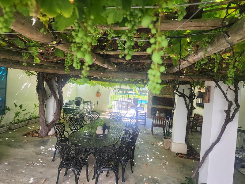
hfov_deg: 73.9
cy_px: 92
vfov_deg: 58.9
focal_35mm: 23
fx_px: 163
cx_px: 122
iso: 100
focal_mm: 6.4
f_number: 1.8
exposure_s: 1/180
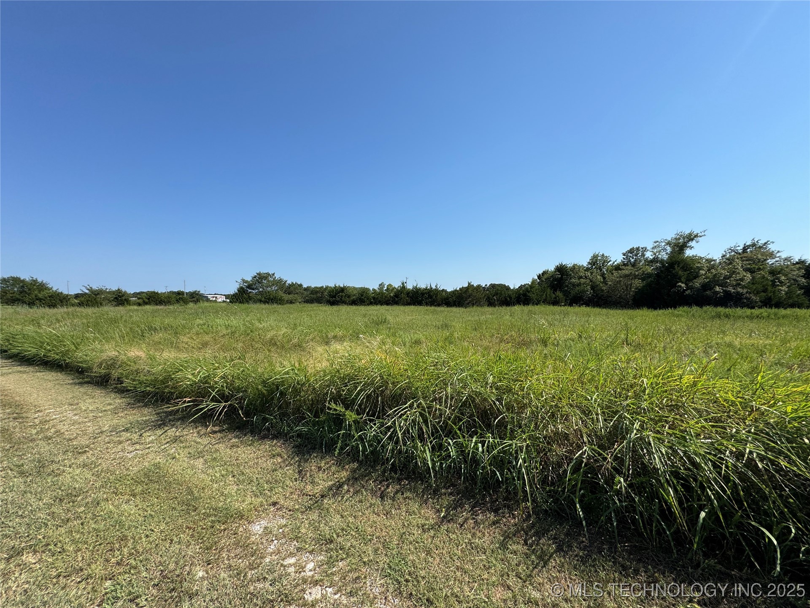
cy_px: 304
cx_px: 405
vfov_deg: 85.7
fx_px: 328
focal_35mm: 14
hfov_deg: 102.1
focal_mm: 2.22
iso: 40
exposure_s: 1/1927
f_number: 2.2
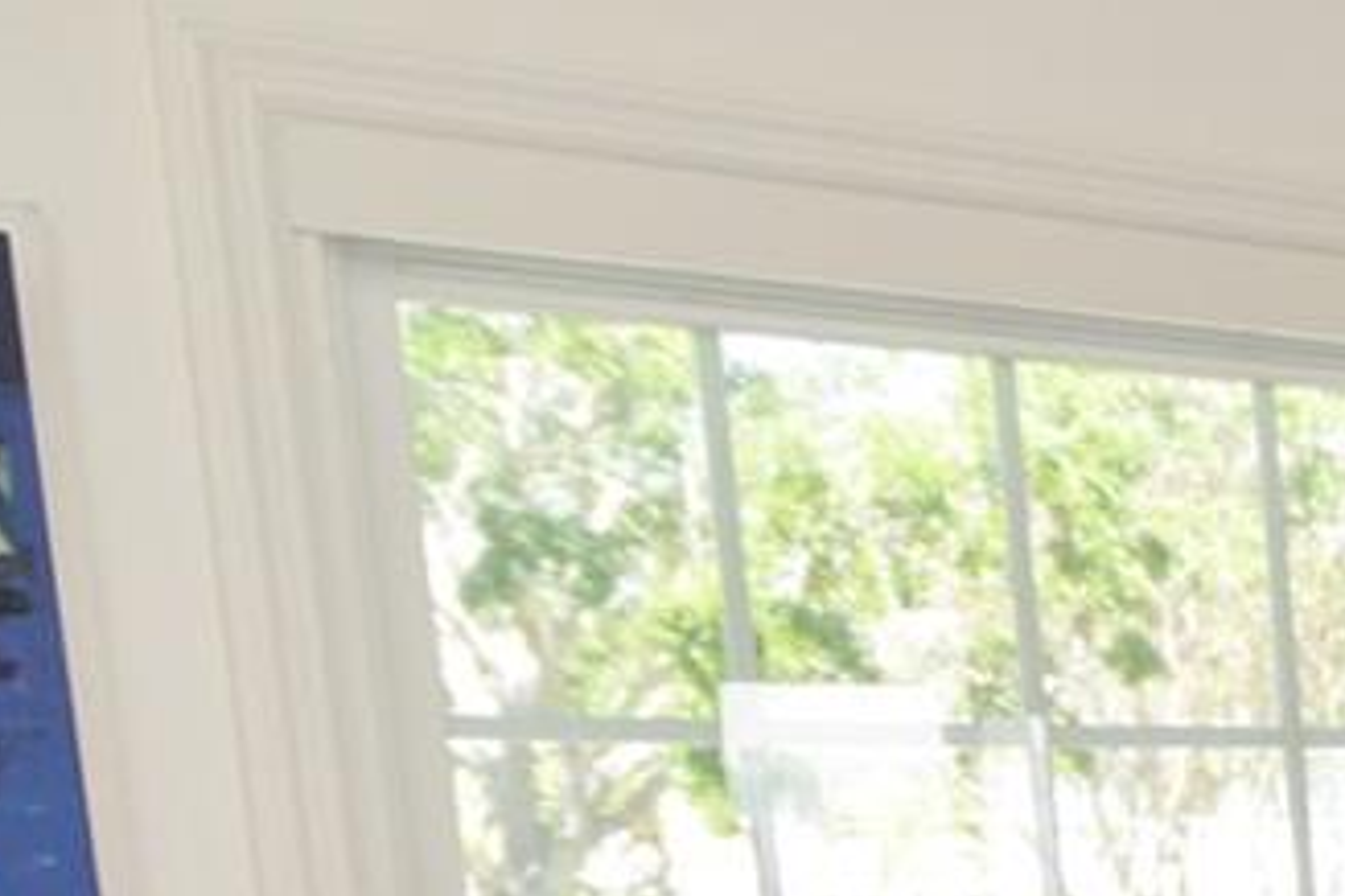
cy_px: 1445
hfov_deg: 16.0
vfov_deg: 14.3
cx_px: 2929
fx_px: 3288
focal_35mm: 88
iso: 400
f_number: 5
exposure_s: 1/100
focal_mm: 12
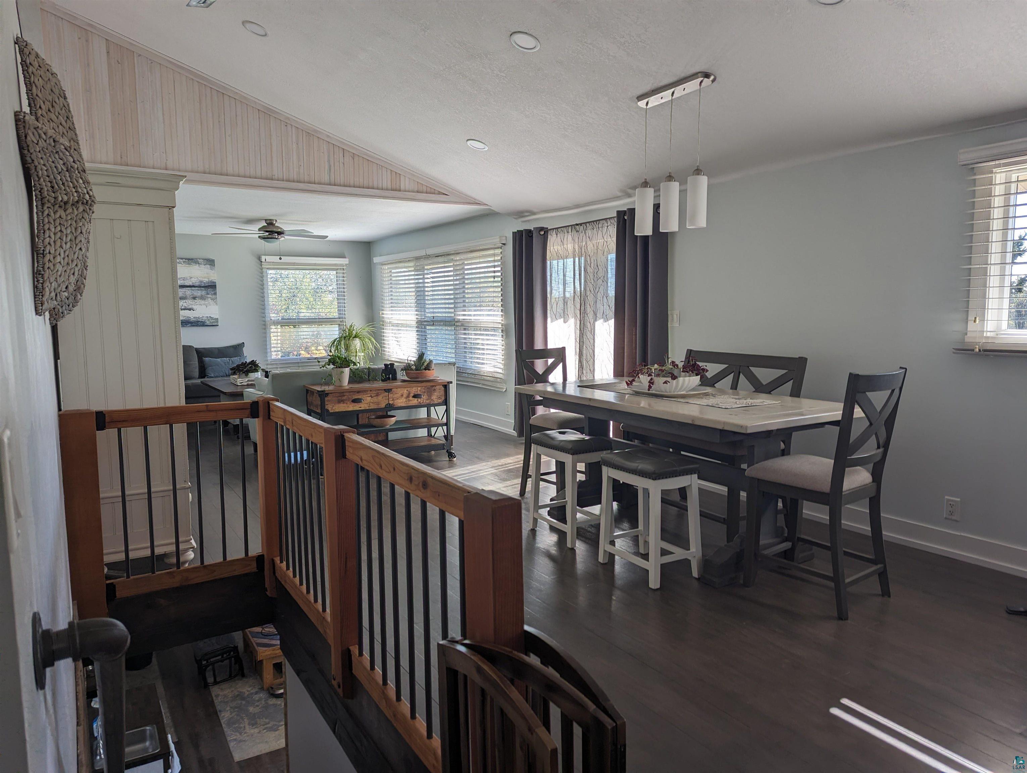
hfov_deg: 71.5
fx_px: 713
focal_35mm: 24
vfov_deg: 56.9
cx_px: 514
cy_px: 386
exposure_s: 1/333
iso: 45
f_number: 1.85
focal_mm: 6.81
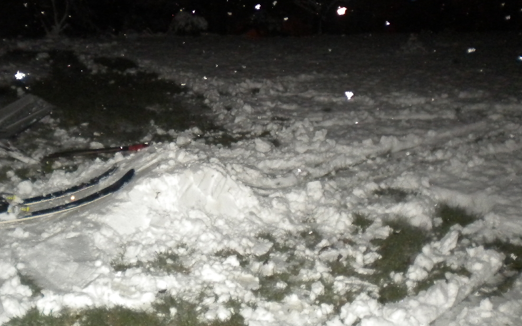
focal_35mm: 50
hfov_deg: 40.2
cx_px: 221
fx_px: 711
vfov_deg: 25.5
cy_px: 81
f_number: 3.1
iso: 400
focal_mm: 6.3
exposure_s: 1/30
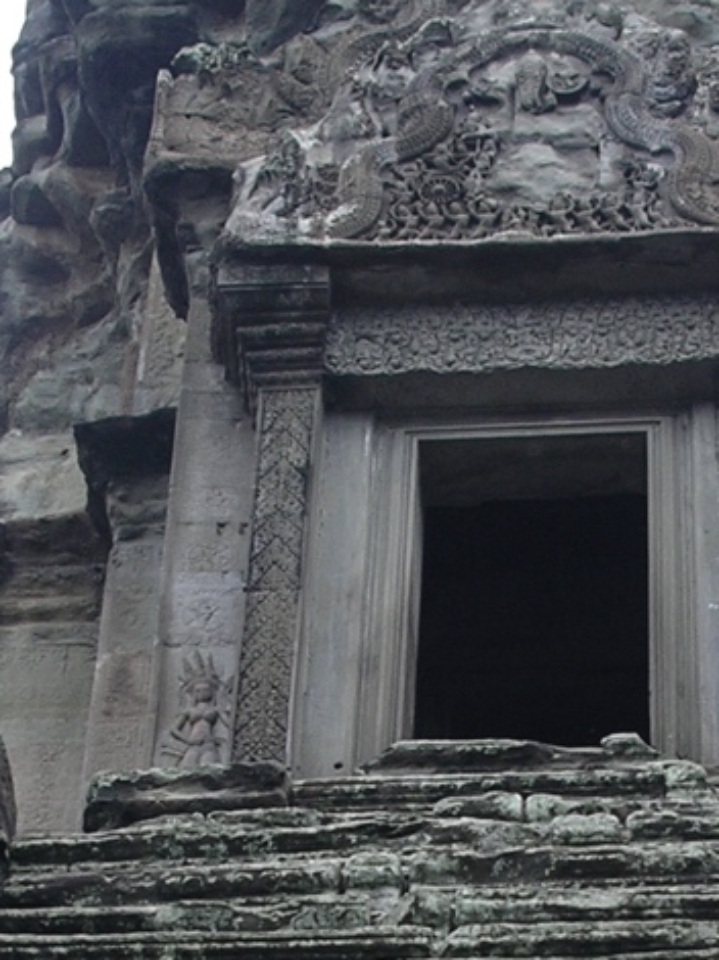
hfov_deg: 11.7
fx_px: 3493
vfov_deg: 15.3
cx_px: 554
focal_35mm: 126
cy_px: 993
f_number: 2.8
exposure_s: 1/160
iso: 64
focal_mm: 7.8
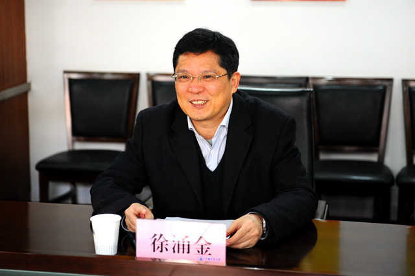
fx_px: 806
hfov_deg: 28.9
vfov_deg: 19.4
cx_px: 208
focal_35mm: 70
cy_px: 138
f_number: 2.8
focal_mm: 70
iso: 1600
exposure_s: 1/100
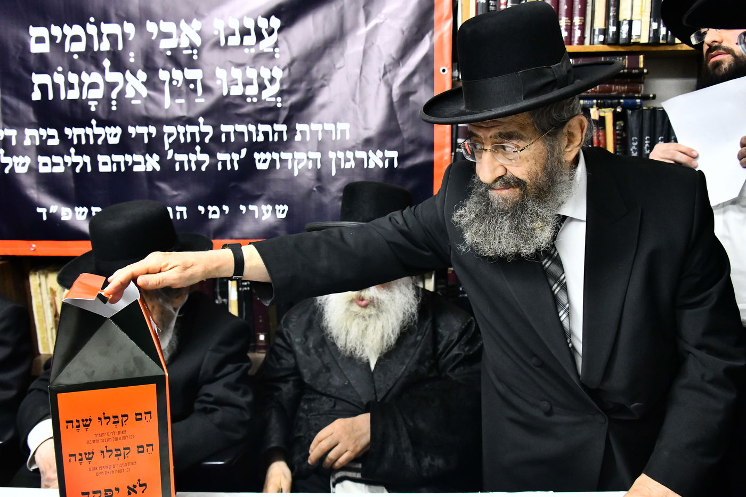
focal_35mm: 28
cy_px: 248
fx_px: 580
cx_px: 373
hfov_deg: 65.5
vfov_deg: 46.4
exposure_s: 1/125
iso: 5000
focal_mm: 28
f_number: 5
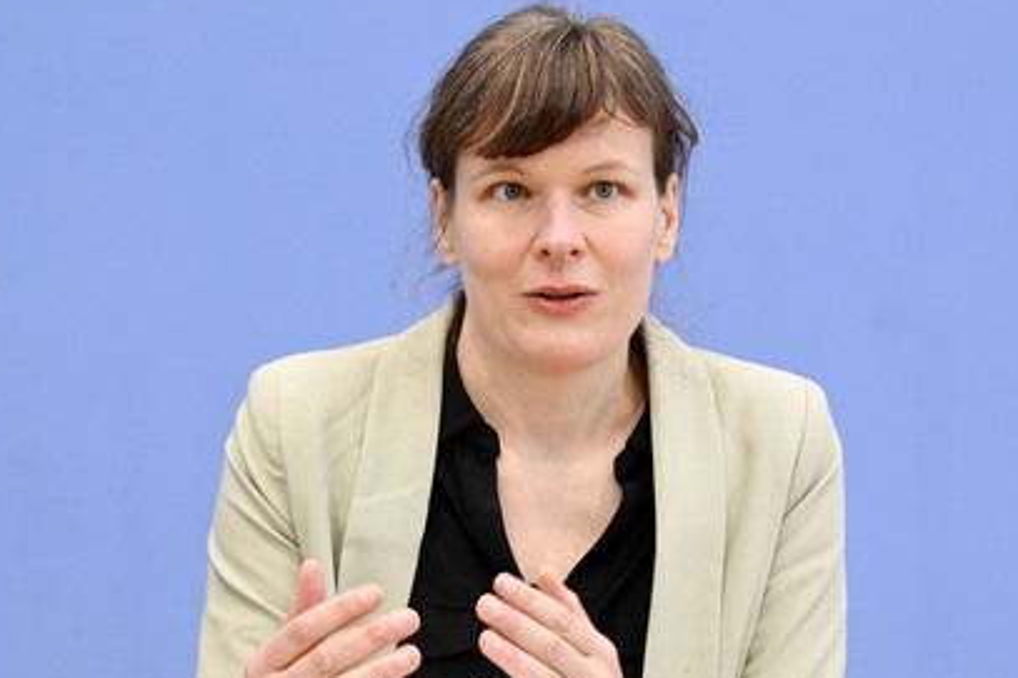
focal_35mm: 124
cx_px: 532
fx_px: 3505
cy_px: 348
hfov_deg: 16.5
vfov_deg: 11.0
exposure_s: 1/400
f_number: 7.1
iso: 5000
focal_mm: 112
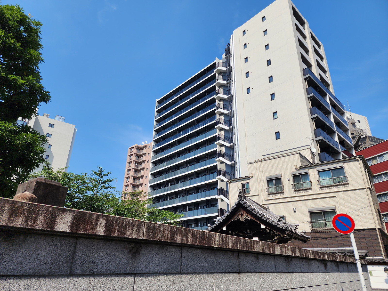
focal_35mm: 23
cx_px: 194
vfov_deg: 58.9
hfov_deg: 73.9
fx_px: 258
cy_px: 146
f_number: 1.8
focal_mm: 6.4
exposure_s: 1/1262
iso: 12
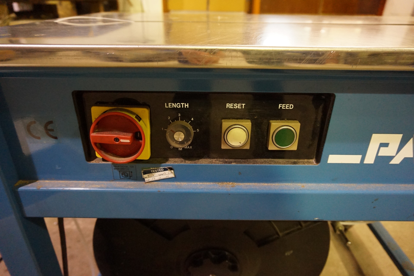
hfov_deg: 73.7
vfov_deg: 53.1
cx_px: 207
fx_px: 276
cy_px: 138
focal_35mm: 24
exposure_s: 1/60
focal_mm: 16
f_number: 3.5
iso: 3200
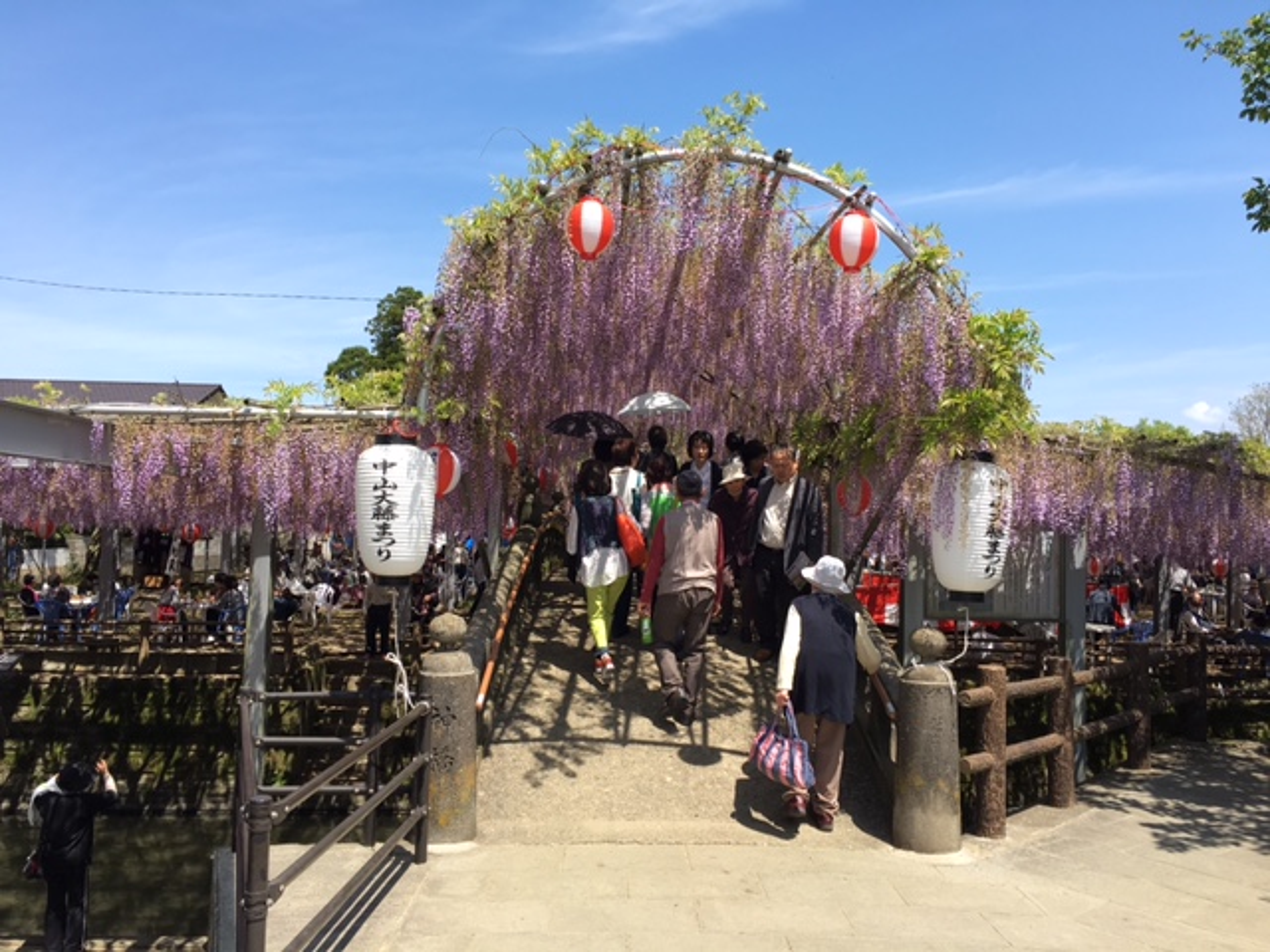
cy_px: 476
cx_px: 635
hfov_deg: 61.7
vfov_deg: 48.2
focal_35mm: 29
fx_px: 1064
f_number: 2.2
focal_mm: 4.15
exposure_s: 1/754
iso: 25
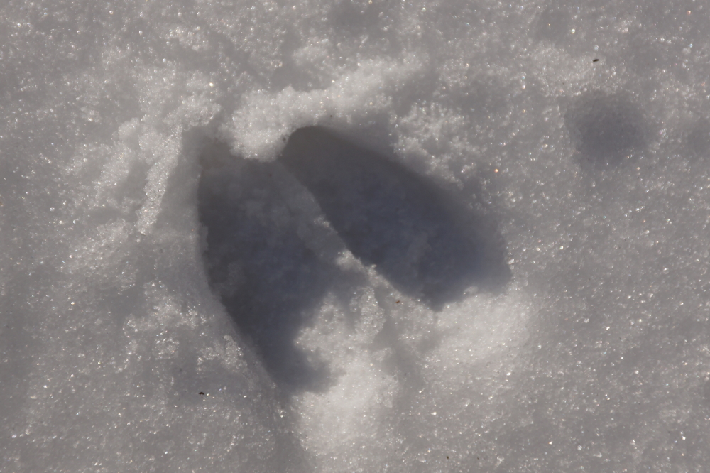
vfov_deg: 7.0
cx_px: 355
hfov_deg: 10.6
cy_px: 236
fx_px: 3844
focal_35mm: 195
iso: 100
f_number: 8
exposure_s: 1/400
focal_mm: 130
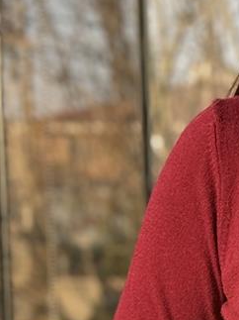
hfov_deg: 7.3
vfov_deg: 9.9
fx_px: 1824
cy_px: 339
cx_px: 445
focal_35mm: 198
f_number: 1.78
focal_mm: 6.76
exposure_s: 1/360
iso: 64
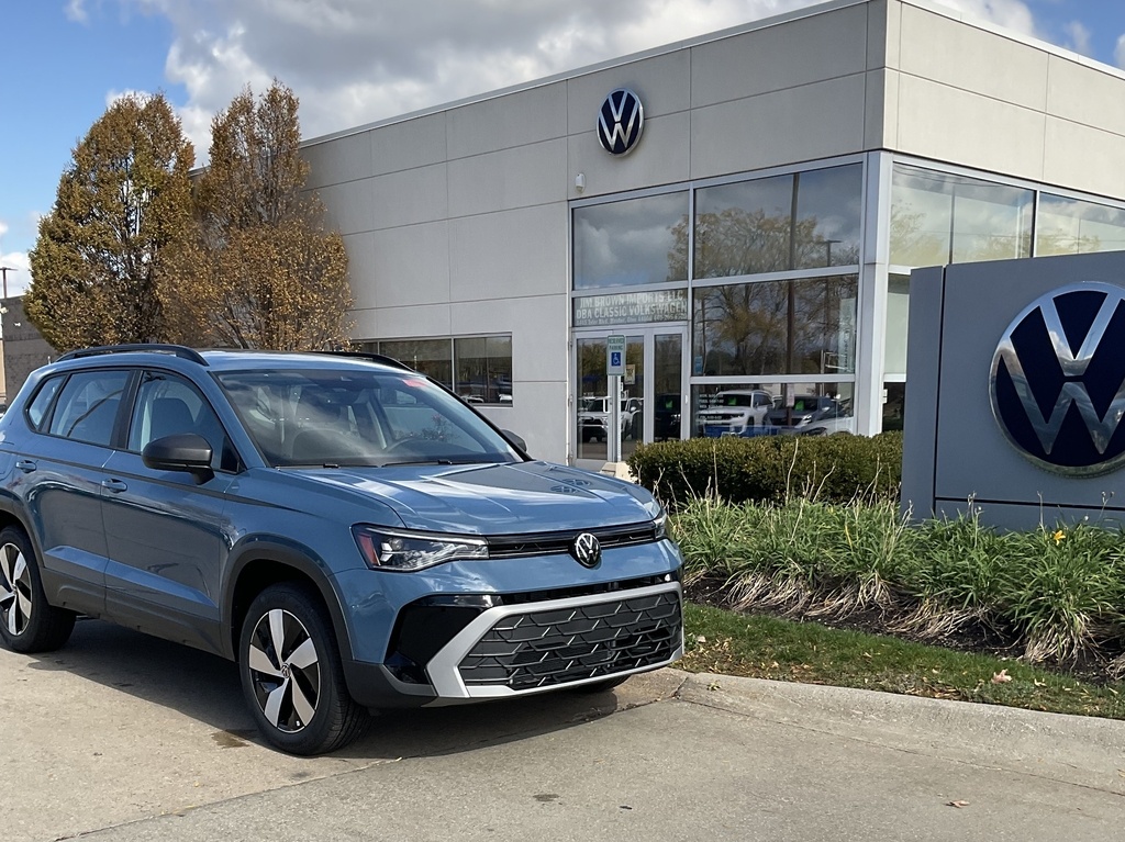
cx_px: 562
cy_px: 421
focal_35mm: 29
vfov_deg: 48.2
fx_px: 942
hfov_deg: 61.7
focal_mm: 3
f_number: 1.8
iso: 16
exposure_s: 1/1675
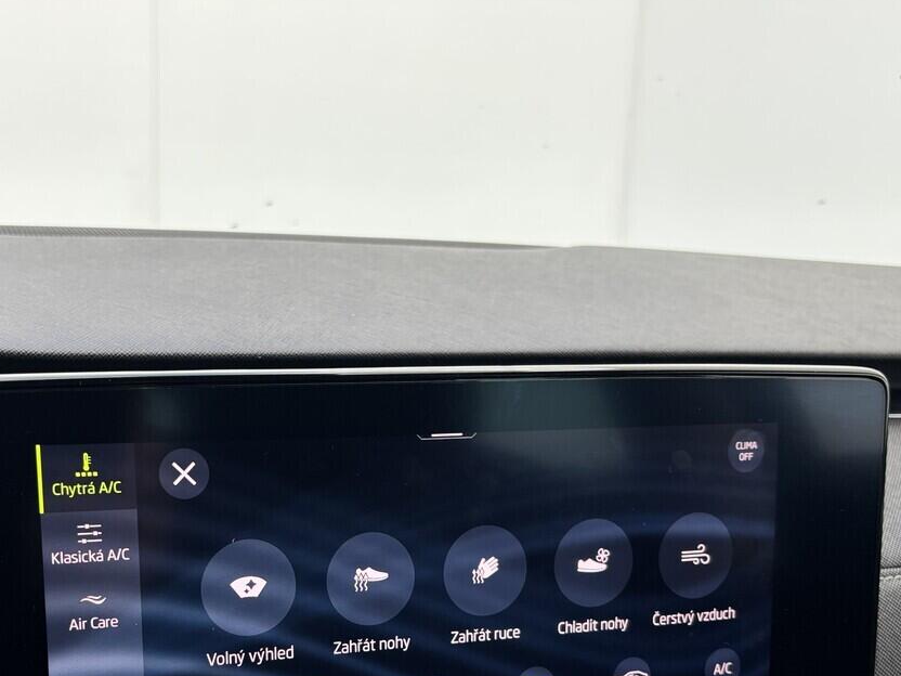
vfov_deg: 31.0
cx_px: 347
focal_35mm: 45
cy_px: 577
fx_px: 1171
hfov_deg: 41.8
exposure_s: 1/282
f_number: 1.6
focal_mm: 5.96
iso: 50
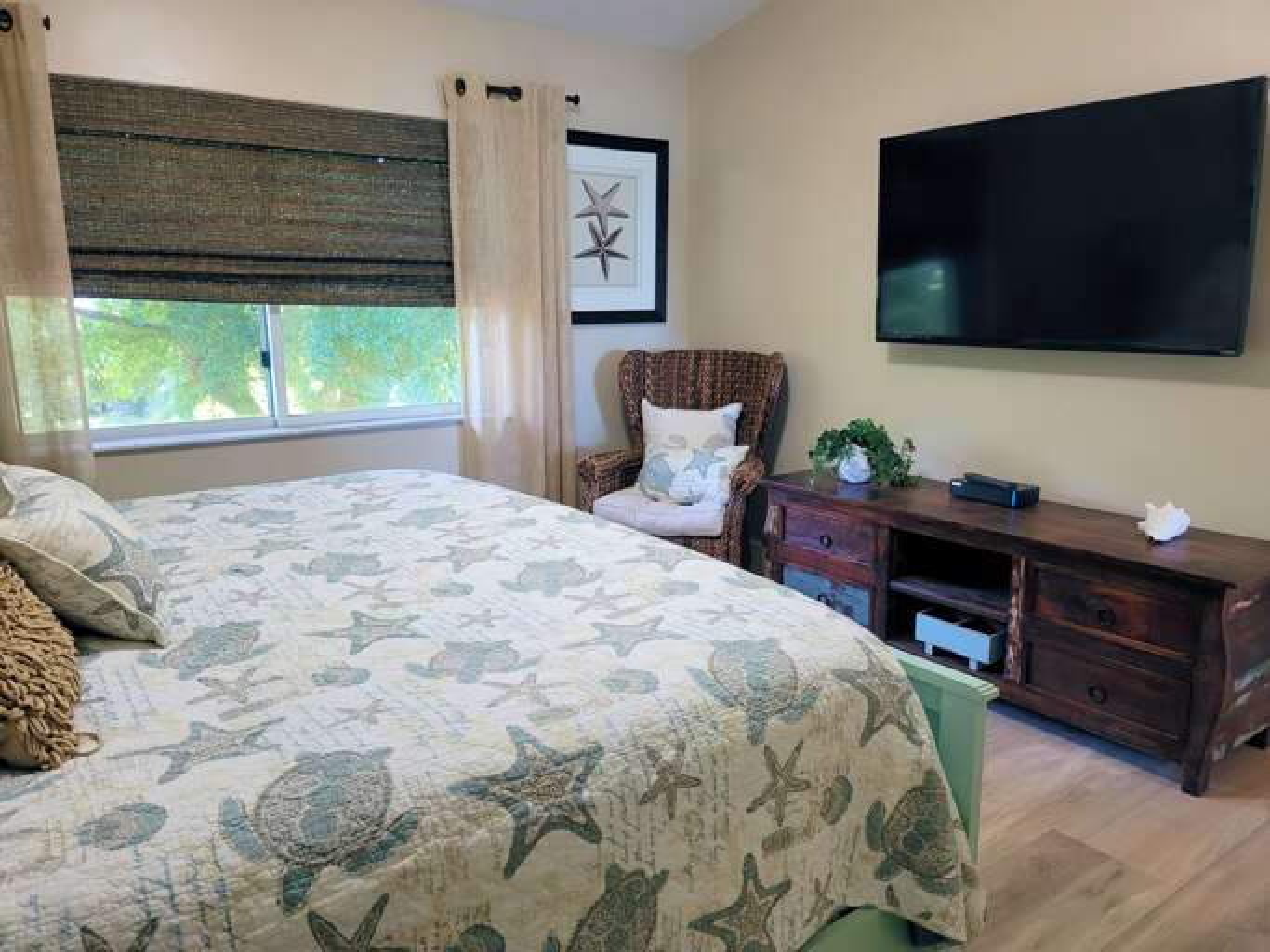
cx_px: 635
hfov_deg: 69.4
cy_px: 476
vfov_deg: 54.9
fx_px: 917
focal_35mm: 25
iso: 320
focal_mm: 7
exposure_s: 1/40
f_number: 1.8
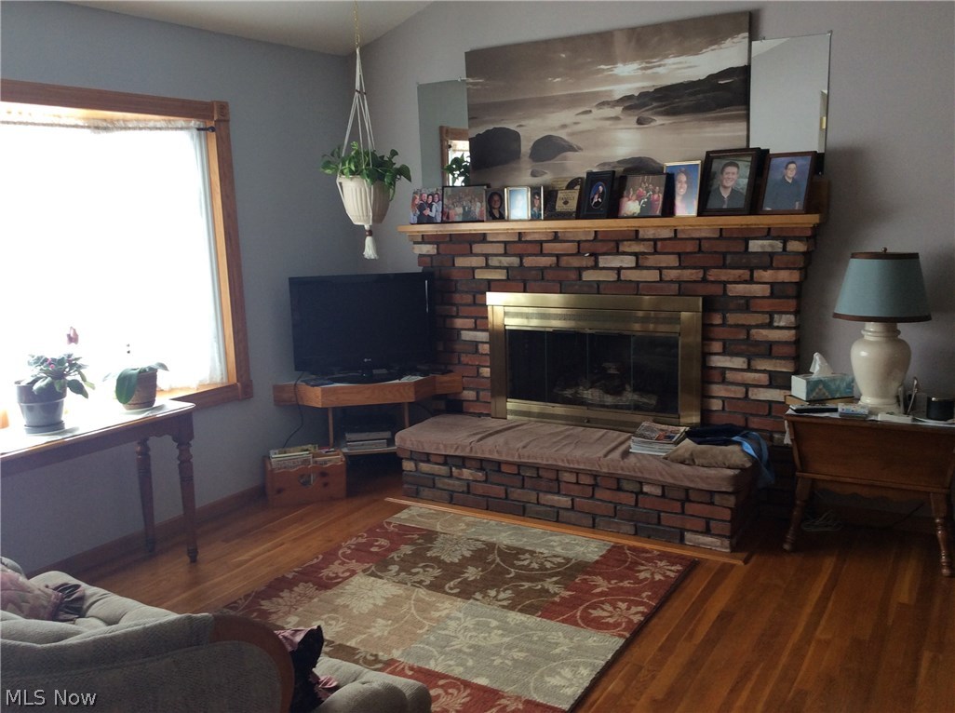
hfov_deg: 56.9
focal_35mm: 32
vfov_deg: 44.0
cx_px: 478
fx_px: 881
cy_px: 356
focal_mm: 3.3
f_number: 2.4
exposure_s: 1/30
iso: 40
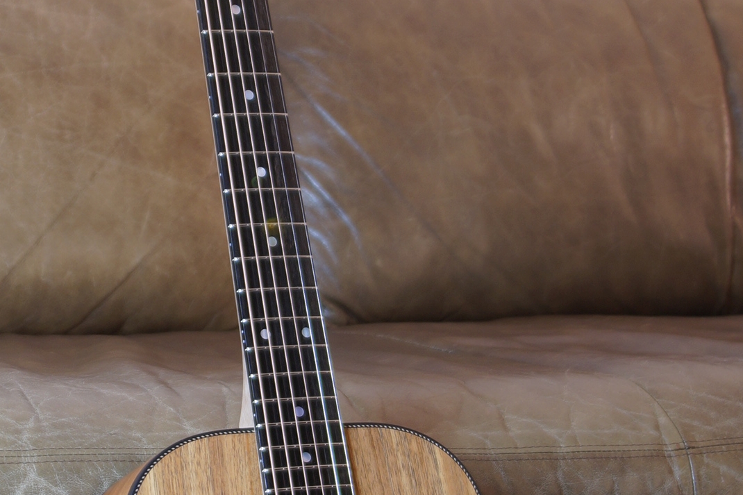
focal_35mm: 134
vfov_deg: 10.2
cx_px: 278
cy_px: 297
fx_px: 2771
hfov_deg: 15.3
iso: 100
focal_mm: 35
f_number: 4.5
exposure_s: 1/5
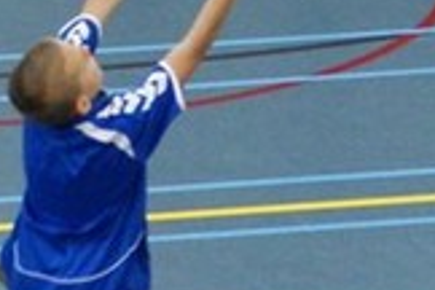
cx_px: 365
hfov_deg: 7.8
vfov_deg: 5.2
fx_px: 3202
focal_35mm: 265
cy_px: 207
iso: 800
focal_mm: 28
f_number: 3.2
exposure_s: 1/160
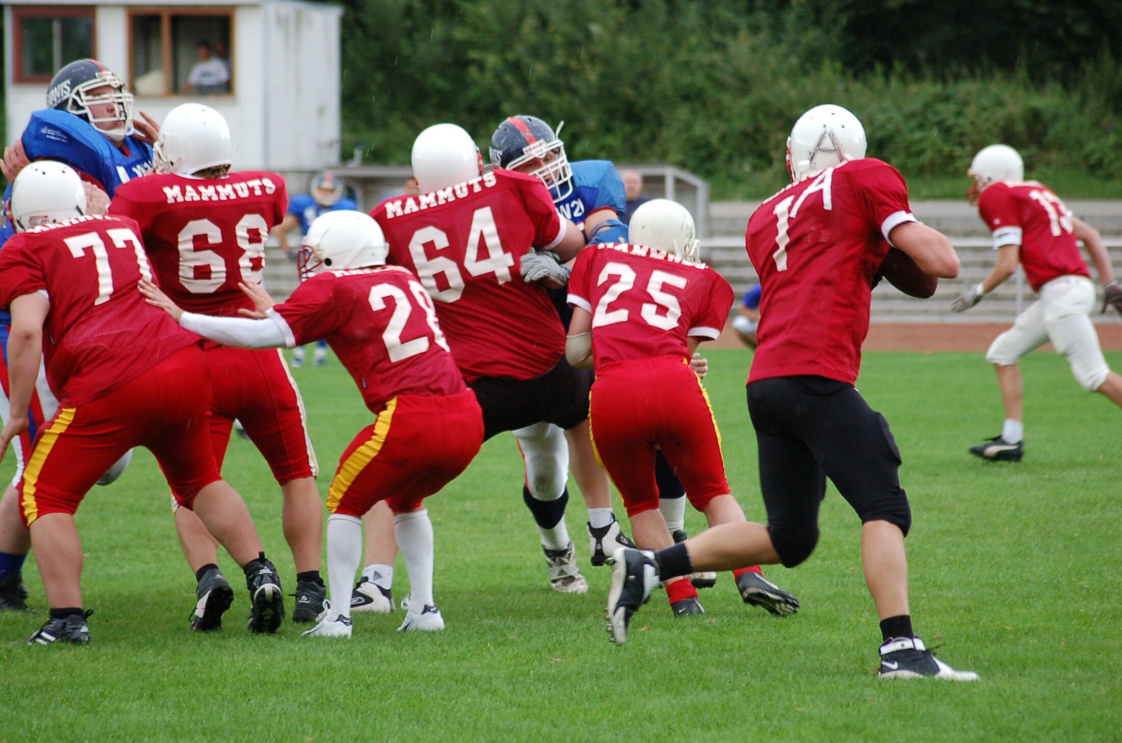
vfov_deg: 6.8
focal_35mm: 202
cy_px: 372
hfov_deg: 10.2
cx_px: 561
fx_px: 6299
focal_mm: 135
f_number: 4.5
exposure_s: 1/320
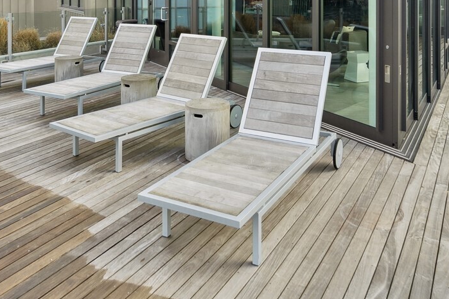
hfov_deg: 55.8
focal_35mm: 34
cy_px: -21
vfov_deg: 34.2
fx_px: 424
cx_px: 230
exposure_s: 1/800
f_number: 8
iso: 200
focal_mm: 14
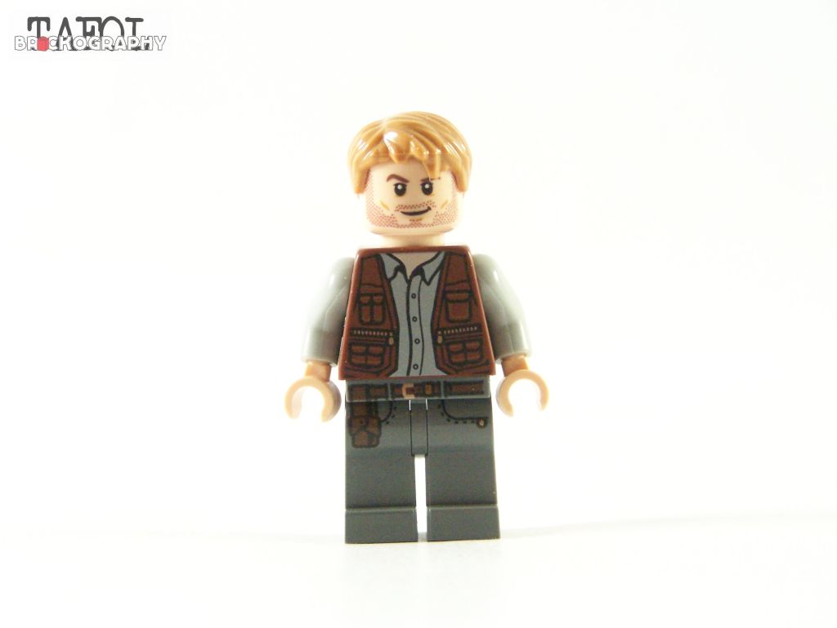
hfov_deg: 16.8
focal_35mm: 117
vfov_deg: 12.7
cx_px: 418
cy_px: 314
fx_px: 2829
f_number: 3.6
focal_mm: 19.4
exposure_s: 1/60
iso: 400
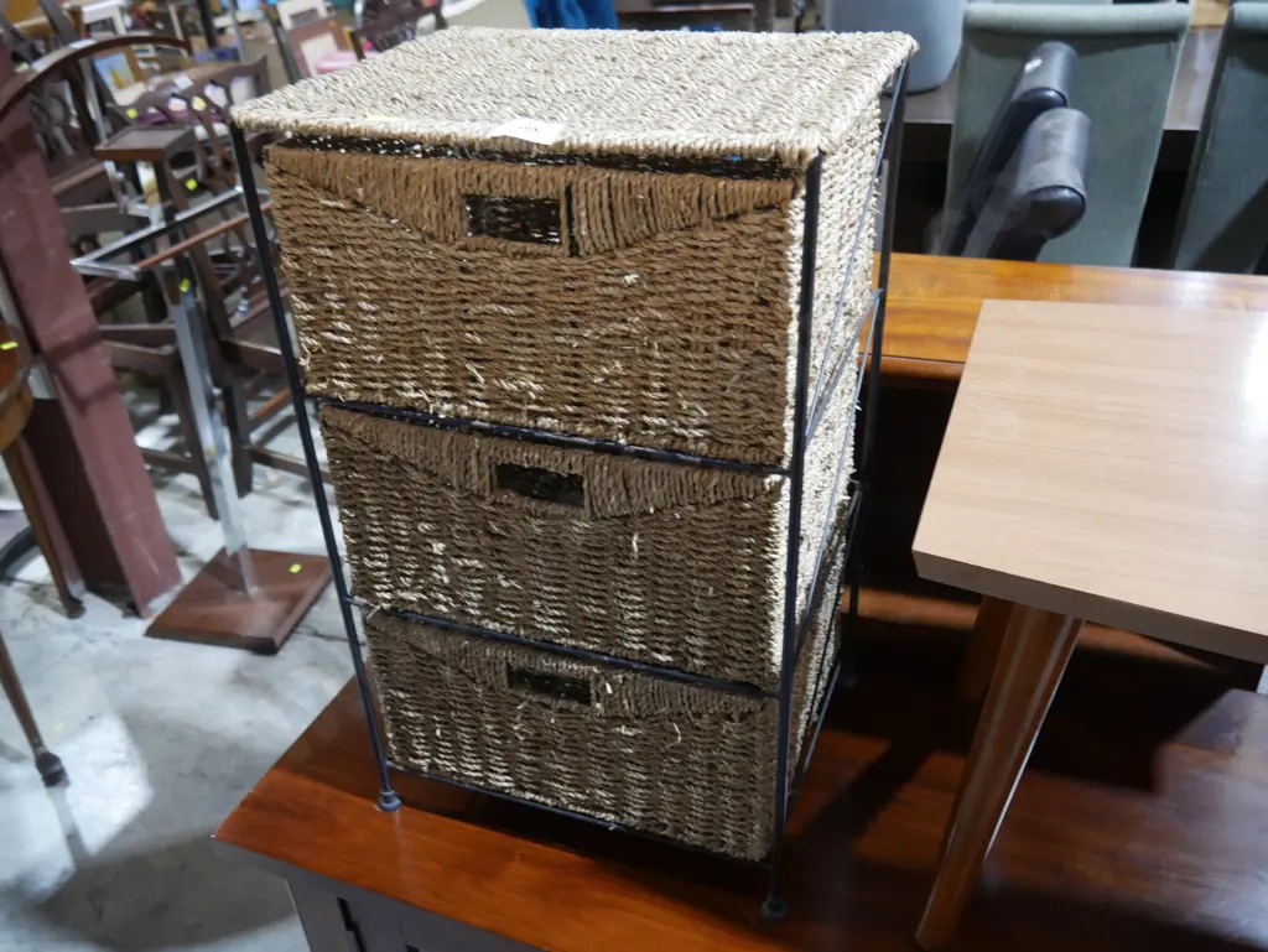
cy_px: 476
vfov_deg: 49.8
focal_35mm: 28
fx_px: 1026
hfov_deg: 63.4
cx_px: 634
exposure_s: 1/60
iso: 1000
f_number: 3.5
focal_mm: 14
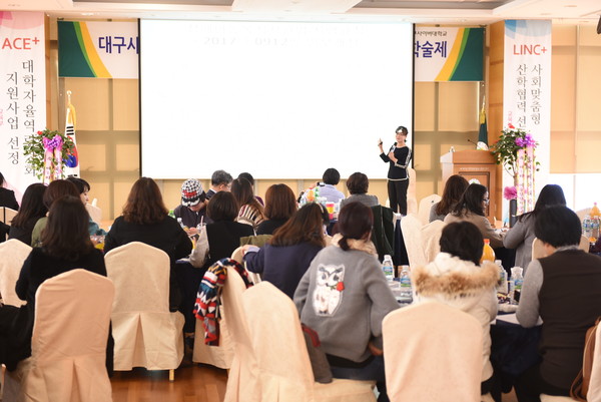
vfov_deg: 20.6
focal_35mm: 66
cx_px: 300
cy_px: 201
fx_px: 1103
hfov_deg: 30.5
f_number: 2.8
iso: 640
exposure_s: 1/30
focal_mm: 66
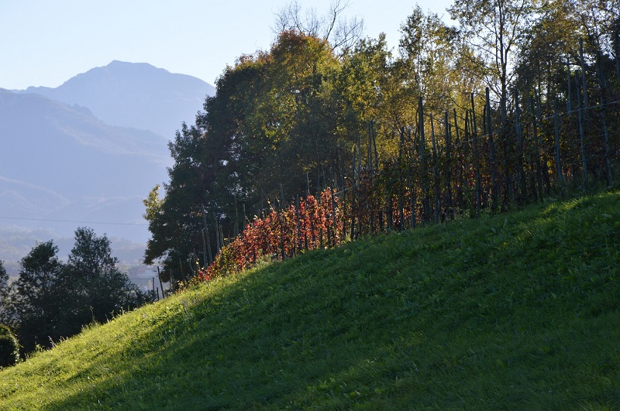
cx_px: 310
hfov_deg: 13.1
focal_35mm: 158
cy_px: 206
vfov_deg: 8.7
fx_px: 2709
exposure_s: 1/250
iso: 200
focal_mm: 105
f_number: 8
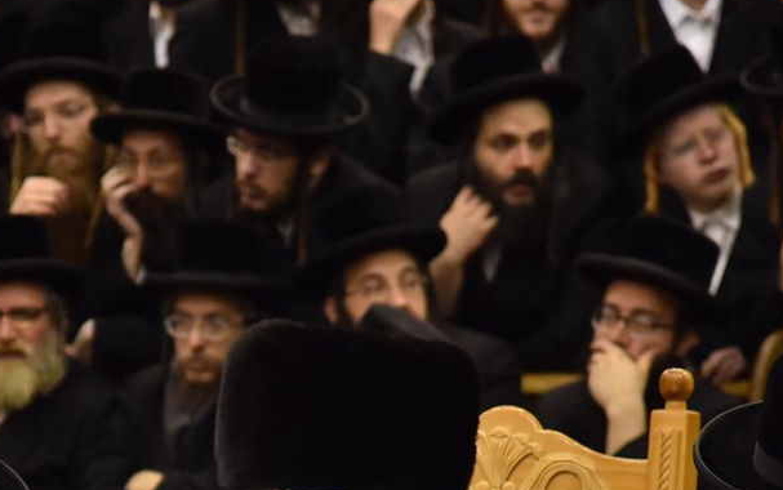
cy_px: 531
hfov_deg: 7.4
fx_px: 6020
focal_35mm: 282
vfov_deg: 4.7
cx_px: 224
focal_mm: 120
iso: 1000
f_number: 4
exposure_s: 1/100
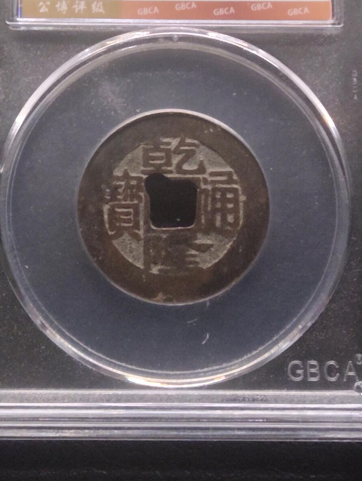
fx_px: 1057
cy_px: 117
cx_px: 174
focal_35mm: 76
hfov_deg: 19.4
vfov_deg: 25.3
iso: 500
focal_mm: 3.42
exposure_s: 1/50
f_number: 2.2
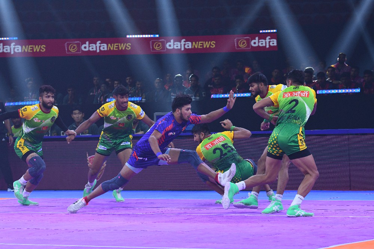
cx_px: 187
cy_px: 124
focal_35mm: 142
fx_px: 1480
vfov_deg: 9.6
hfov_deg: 14.4
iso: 2000
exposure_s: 1/1600
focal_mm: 95
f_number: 5.6
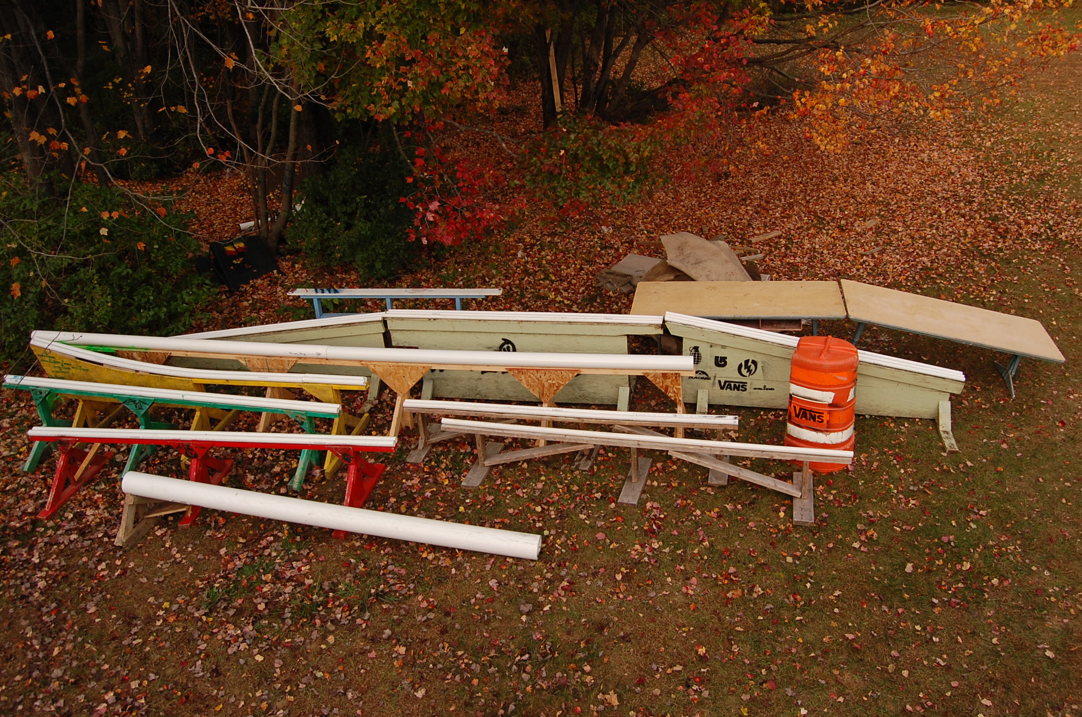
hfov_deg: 67.5
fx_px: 810
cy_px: 358
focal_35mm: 27
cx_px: 541
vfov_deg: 47.8
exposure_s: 1/320
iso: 400
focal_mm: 18
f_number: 6.3
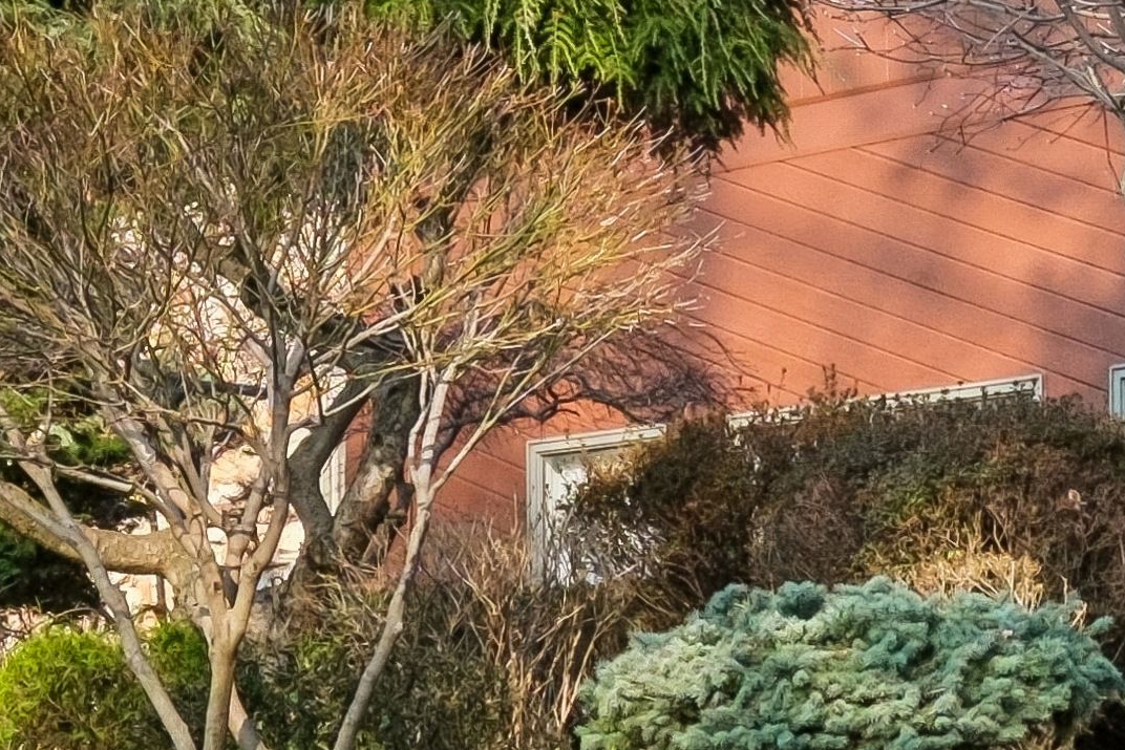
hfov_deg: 14.9
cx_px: 200
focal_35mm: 137
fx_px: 4282
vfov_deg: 10.0
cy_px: 663
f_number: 5.6
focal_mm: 12.9
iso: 400
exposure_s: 1/500
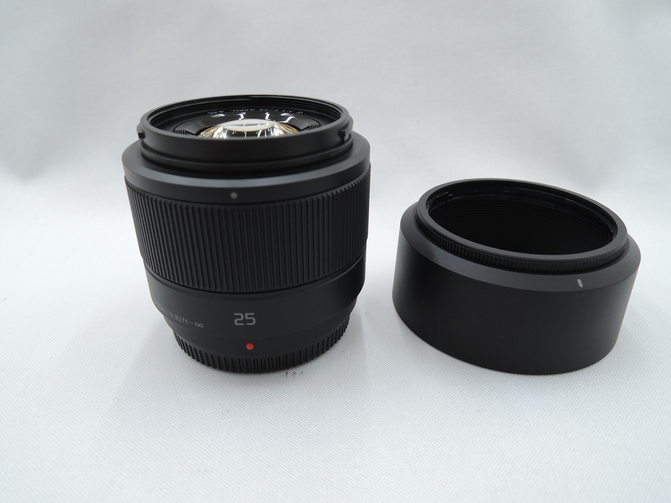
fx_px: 465
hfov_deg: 71.6
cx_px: 336
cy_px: 252
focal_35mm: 24
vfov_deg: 56.8
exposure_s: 1/30
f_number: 2.8
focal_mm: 5.1
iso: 90
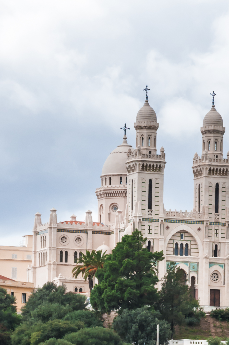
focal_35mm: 331
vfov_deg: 6.2
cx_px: 92
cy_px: 307
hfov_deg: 4.1
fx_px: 3167
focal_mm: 105
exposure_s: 1/800
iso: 1000
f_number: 11
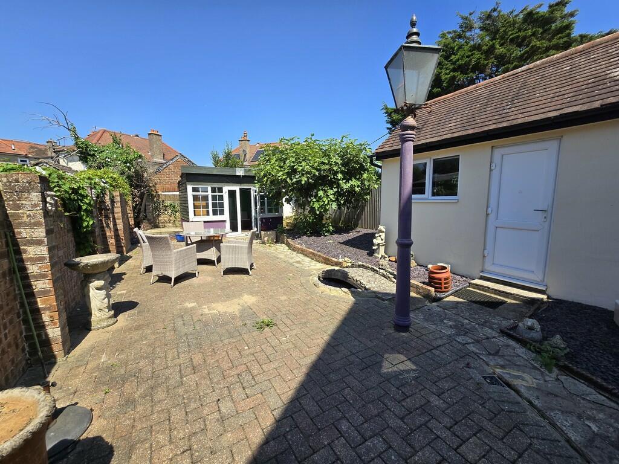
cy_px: 232
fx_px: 232
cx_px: 310
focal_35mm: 13
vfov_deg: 89.9
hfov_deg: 106.2
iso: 50
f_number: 2.2
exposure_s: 1/1580
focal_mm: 2.2
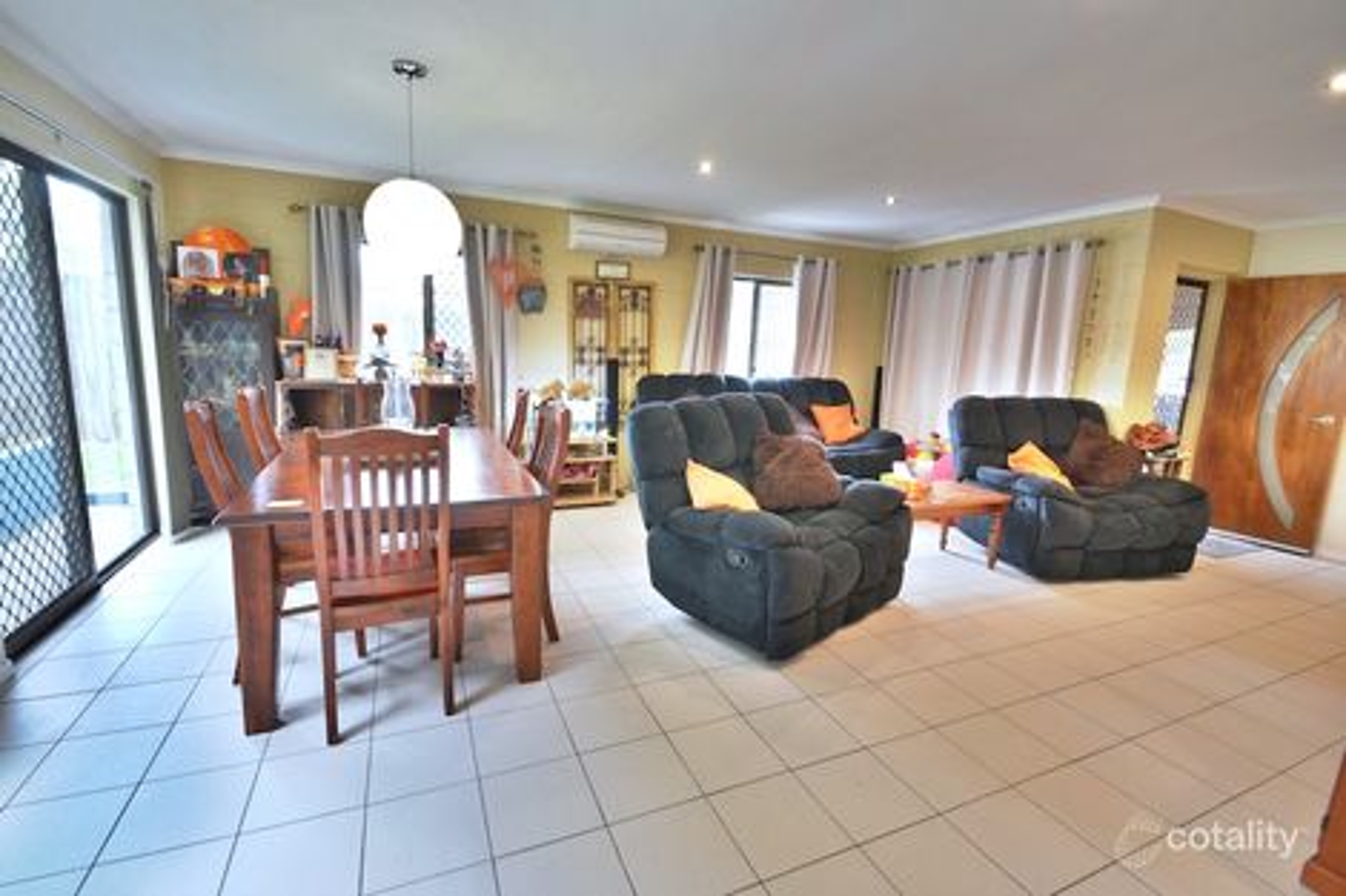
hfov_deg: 100.4
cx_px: 673
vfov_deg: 77.3
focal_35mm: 15
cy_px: 448
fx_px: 561
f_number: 8
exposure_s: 1/5
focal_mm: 10
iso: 400
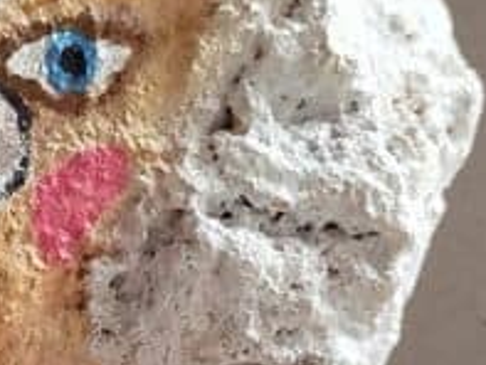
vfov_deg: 10.1
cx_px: -67
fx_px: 2051
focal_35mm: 146
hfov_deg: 13.2
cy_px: 293
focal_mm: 5.31
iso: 500
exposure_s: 1/25
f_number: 1.7
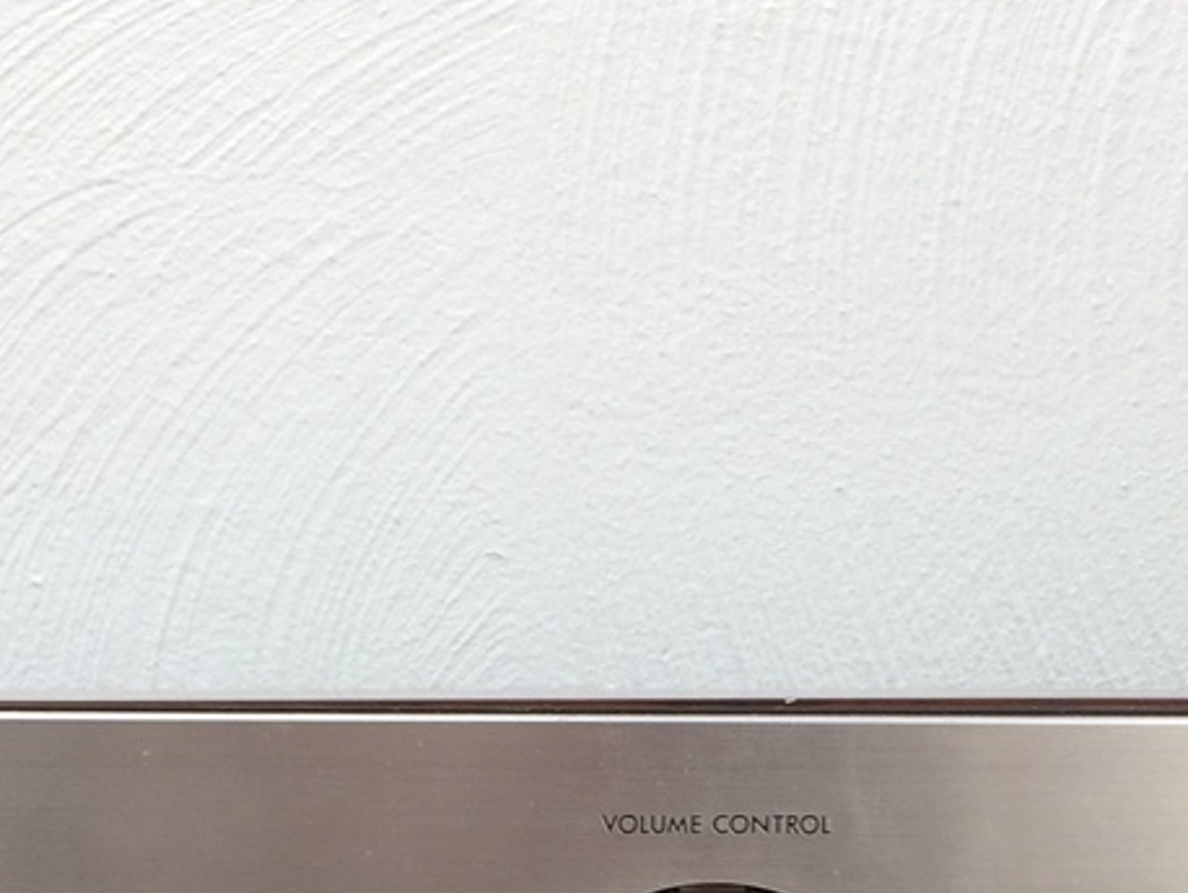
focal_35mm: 81
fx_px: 2781
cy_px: 1005
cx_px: 711
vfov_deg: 17.5
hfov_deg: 24.1
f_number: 2.2
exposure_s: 1/108
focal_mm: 4.15
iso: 32
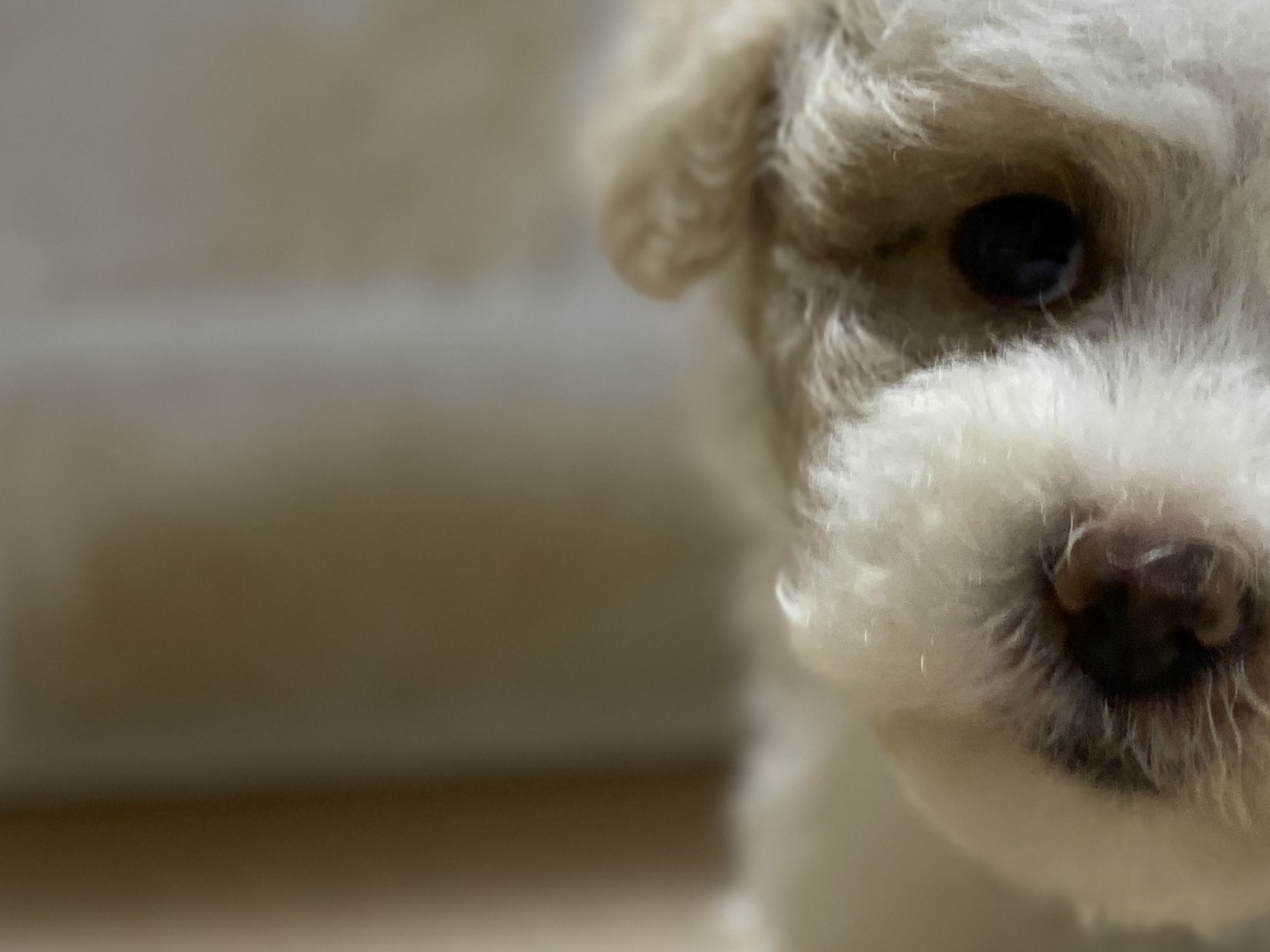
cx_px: 1454
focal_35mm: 125
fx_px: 4586
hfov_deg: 15.3
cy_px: 611
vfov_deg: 11.8
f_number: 2
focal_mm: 6
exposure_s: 1/33
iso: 125
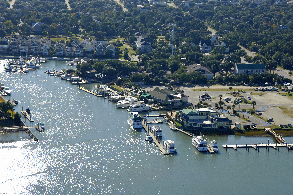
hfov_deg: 21.9
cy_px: 98
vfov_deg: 14.7
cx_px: 146
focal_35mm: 93
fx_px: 756
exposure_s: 1/1000
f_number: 7.1
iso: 400
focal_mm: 62
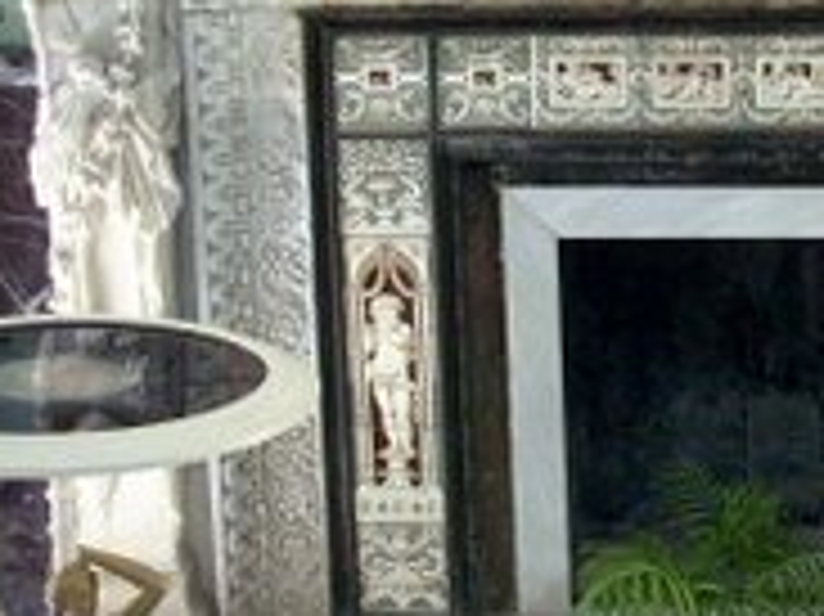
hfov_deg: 20.0
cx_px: 680
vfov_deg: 15.2
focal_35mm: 97
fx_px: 2307
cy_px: 229
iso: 295
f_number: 2.8
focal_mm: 6.2
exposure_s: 1/30
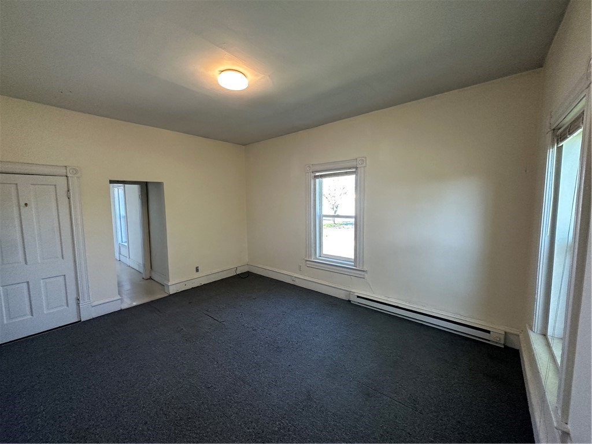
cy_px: 222
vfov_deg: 85.7
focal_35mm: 14
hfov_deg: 102.1
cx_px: 296
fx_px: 239
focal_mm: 2.22
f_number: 2.2
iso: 250
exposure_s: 1/120
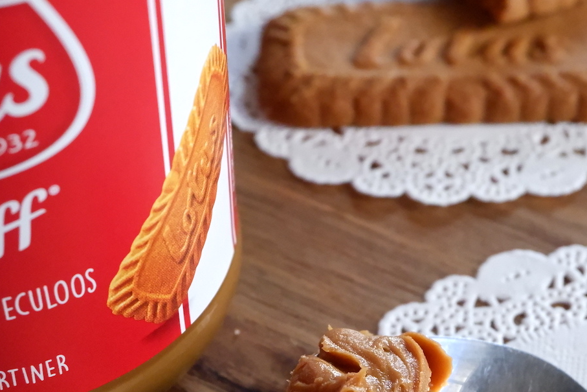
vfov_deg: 15.1
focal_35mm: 90
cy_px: 294
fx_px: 1468
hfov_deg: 22.5
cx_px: 397
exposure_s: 1/450
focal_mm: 34.3
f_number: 7.1
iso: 6400
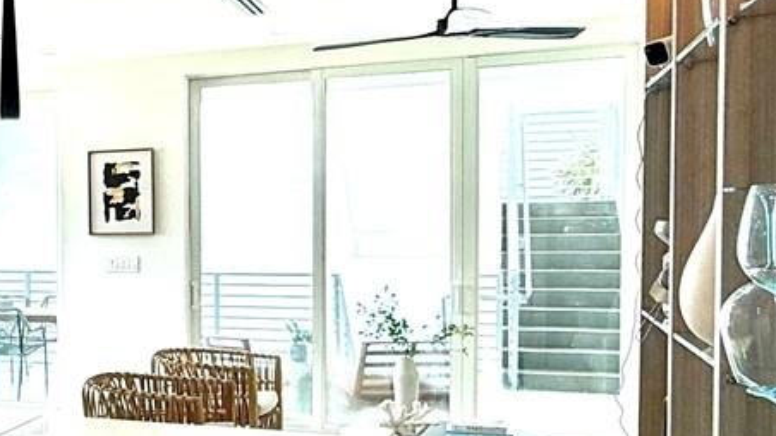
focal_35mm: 54
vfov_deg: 22.1
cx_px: -94
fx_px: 1111
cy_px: 278
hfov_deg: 33.2
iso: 64
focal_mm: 2.22
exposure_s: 1/326
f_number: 2.2
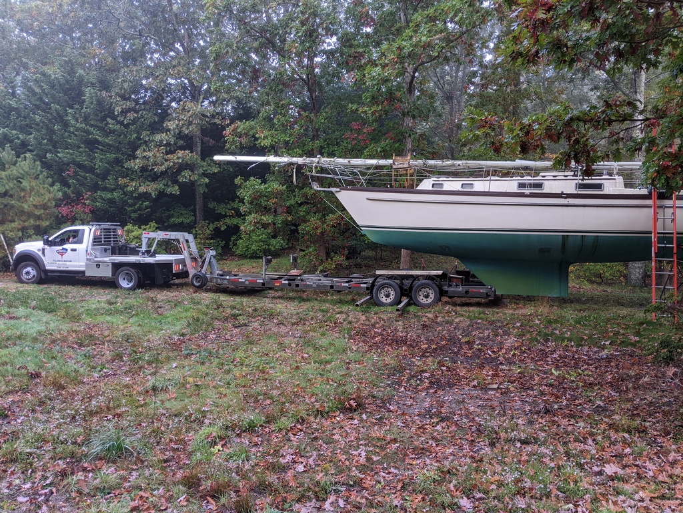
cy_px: 256
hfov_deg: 65.3
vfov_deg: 51.4
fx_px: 533
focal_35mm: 27
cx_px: 342
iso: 53
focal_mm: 4.44
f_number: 1.8
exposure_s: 1/120
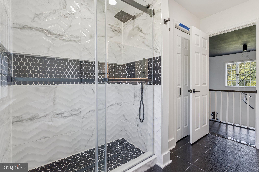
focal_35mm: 16
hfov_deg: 95.0
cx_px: 130
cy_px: 86
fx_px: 119
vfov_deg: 72.0
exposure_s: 1/25
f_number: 7.1
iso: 200
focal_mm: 16.5
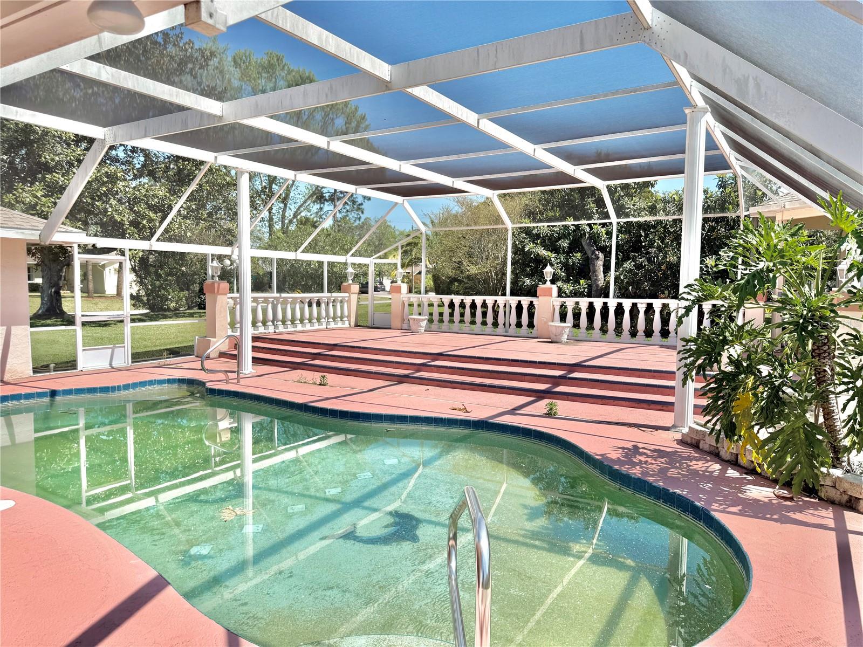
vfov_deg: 56.8
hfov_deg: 71.6
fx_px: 598
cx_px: 432
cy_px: 324
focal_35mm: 24
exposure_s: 1/3279
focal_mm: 6.76
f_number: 1.78
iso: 80
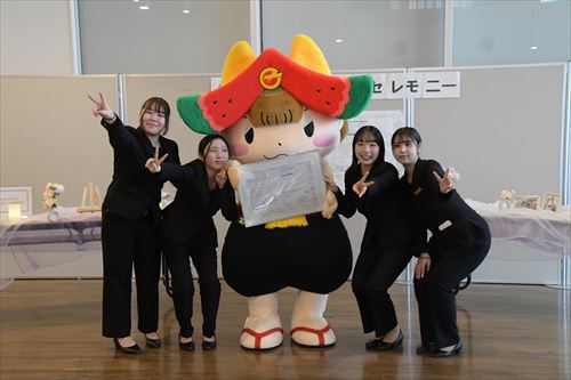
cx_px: 286
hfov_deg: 41.1
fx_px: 761
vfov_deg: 28.1
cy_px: 190
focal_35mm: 48
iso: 5000
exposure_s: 1/100
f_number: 8
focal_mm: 32
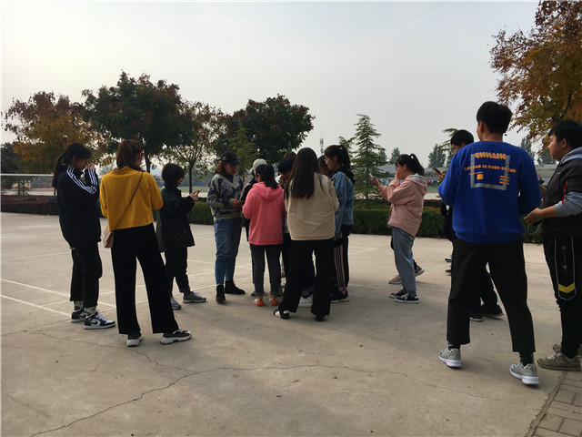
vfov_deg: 48.2
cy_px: 218
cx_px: 291
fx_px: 488
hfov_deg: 61.7
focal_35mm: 29
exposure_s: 1/2024
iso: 25
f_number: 2.2
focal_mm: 4.15
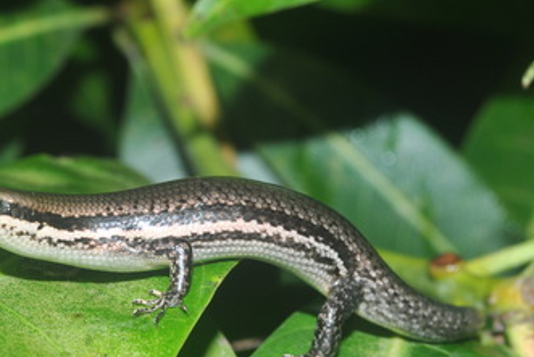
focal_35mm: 118
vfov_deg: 11.6
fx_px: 1751
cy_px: 230
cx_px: 190
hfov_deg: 17.3
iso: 100
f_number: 14
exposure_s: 1/20
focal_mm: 52
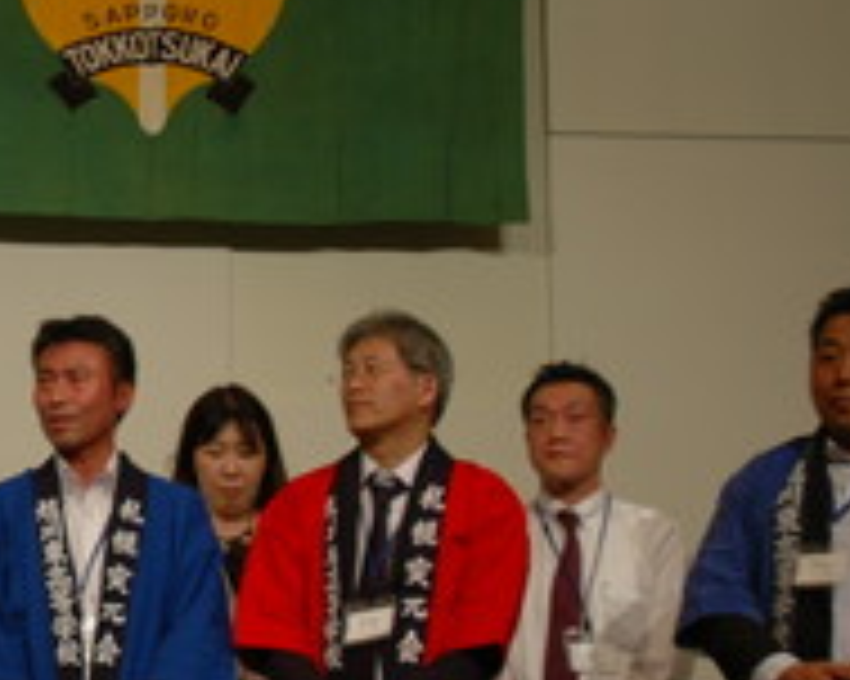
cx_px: -283
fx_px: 2803
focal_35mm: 111
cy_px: 358
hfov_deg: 16.2
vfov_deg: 13.8
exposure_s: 1/40
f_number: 3.8
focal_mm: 25
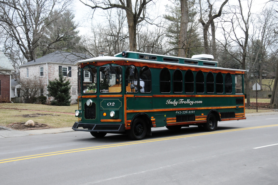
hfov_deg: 38.9
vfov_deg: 26.4
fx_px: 393
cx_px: 139
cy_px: 92
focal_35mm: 51
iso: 800
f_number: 6.3
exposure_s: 1/640
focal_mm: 34
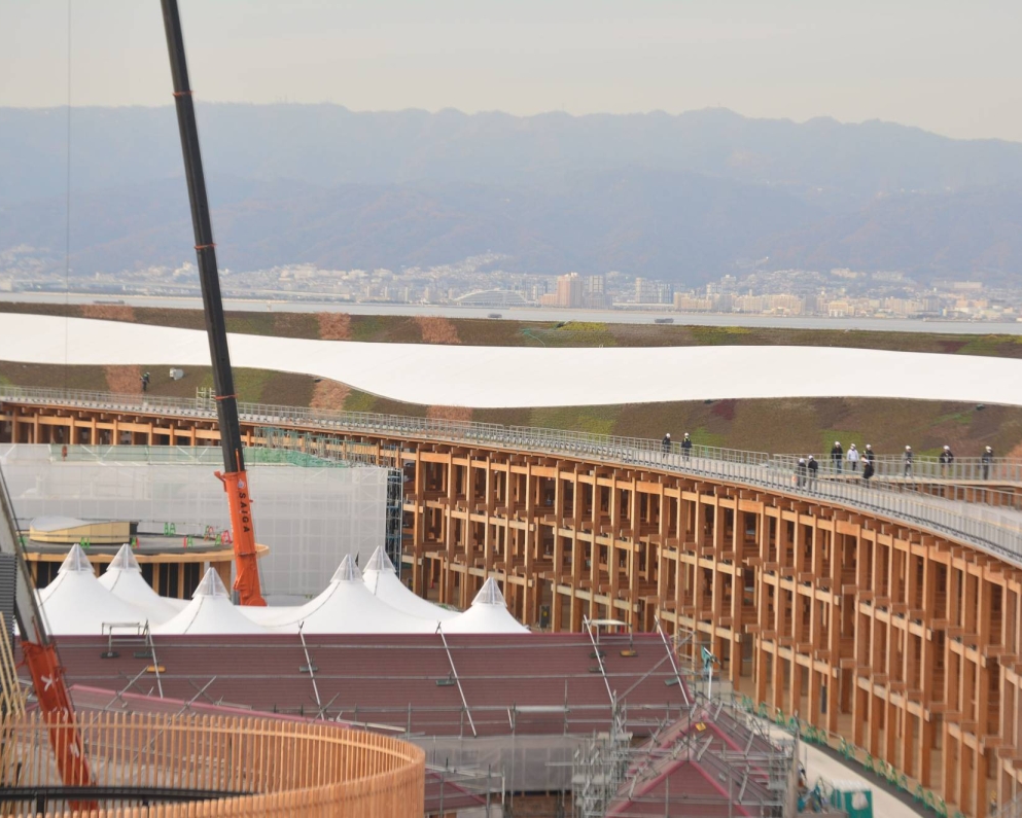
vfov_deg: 12.1
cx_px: 559
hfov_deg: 15.1
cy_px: 411
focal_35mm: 128
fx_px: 3860
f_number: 5.6
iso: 160
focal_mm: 75
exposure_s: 1/200
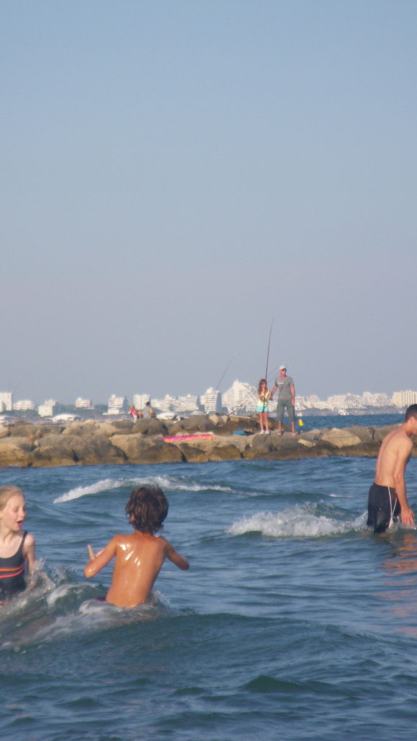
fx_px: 4009
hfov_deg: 6.0
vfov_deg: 10.6
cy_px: 370
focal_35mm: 204
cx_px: 201
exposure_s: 1/320
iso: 64
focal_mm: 25
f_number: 5.5
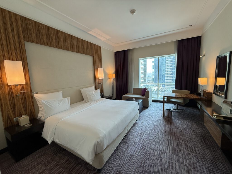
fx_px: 94
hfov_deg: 102.1
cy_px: 87
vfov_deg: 85.7
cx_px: 116
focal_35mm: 14
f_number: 2.2
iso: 125
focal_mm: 2.22
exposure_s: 1/100
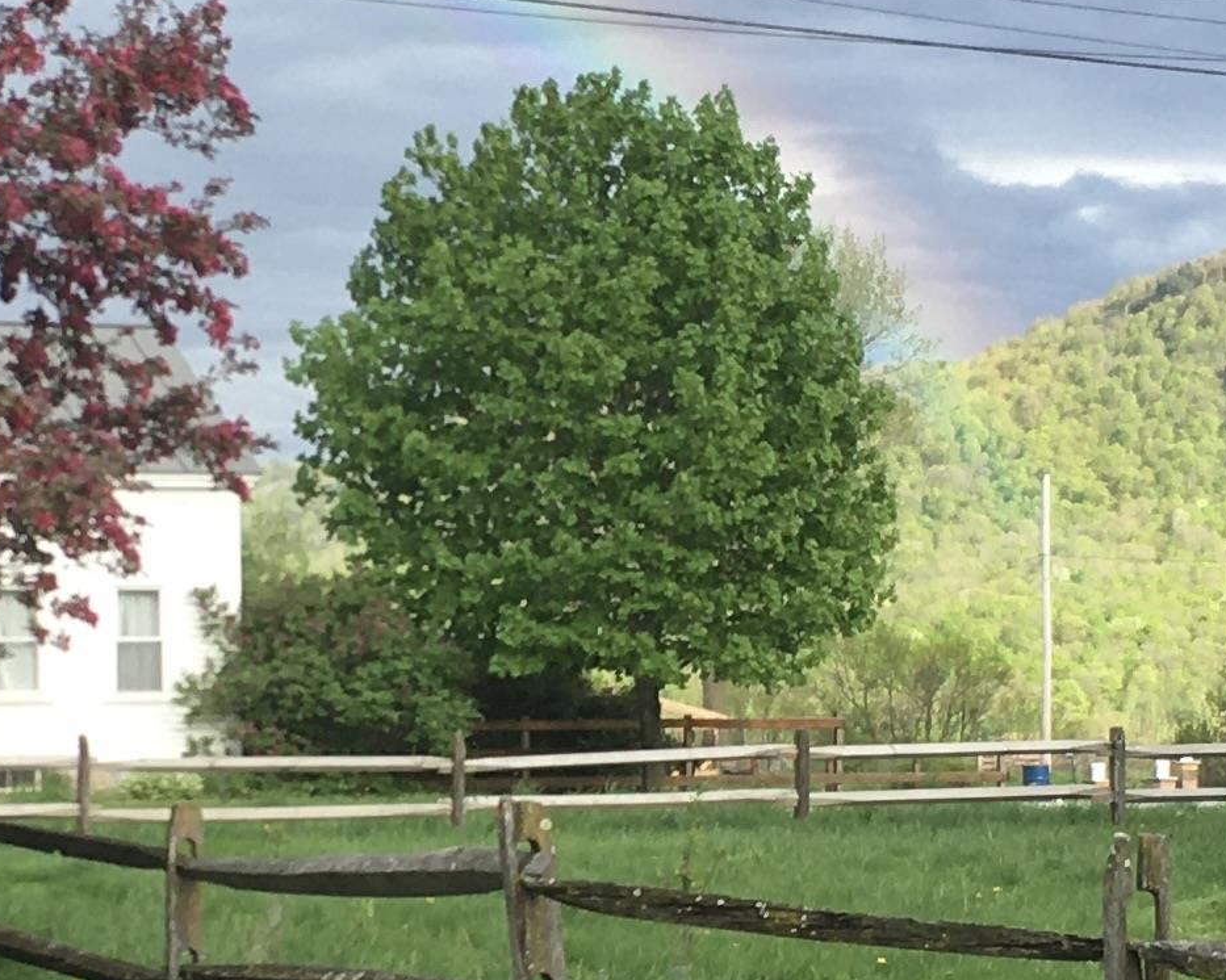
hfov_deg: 22.0
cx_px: 1066
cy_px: 18
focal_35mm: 85
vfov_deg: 17.7
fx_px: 3084
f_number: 2.2
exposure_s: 1/484
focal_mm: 4.15
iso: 25
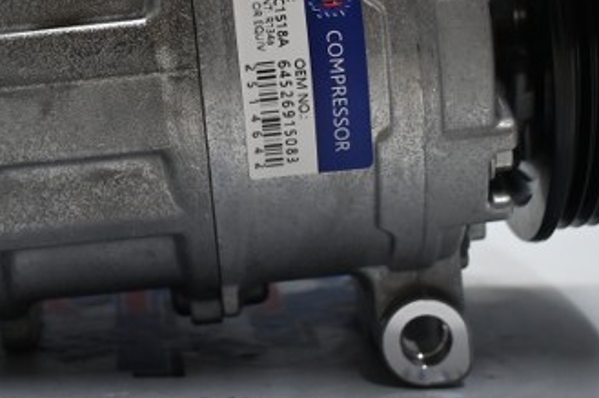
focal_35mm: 91
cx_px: 158
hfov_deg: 22.2
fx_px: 1517
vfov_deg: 14.7
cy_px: -21
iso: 1000
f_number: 4.2
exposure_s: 1/125
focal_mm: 25
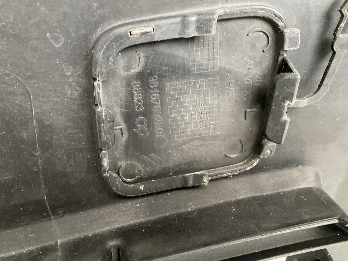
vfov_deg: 48.2
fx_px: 292
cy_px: 130
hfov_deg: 61.7
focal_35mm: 29
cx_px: 174
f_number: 1.8
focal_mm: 3
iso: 400
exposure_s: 1/25
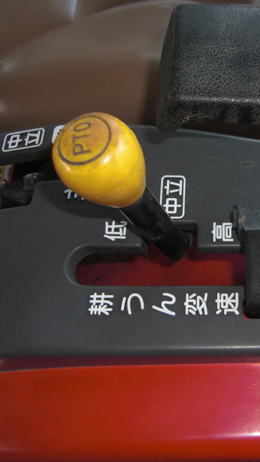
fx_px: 502
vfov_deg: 49.4
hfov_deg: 27.7
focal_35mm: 41
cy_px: 230
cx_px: 247
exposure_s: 1/30
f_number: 2.6
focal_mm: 4.9
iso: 100
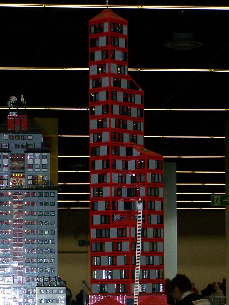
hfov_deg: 10.1
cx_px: 87
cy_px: 216
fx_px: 1295
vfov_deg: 13.4
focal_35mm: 147
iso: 160
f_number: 3.2
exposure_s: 1/80
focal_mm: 13.7
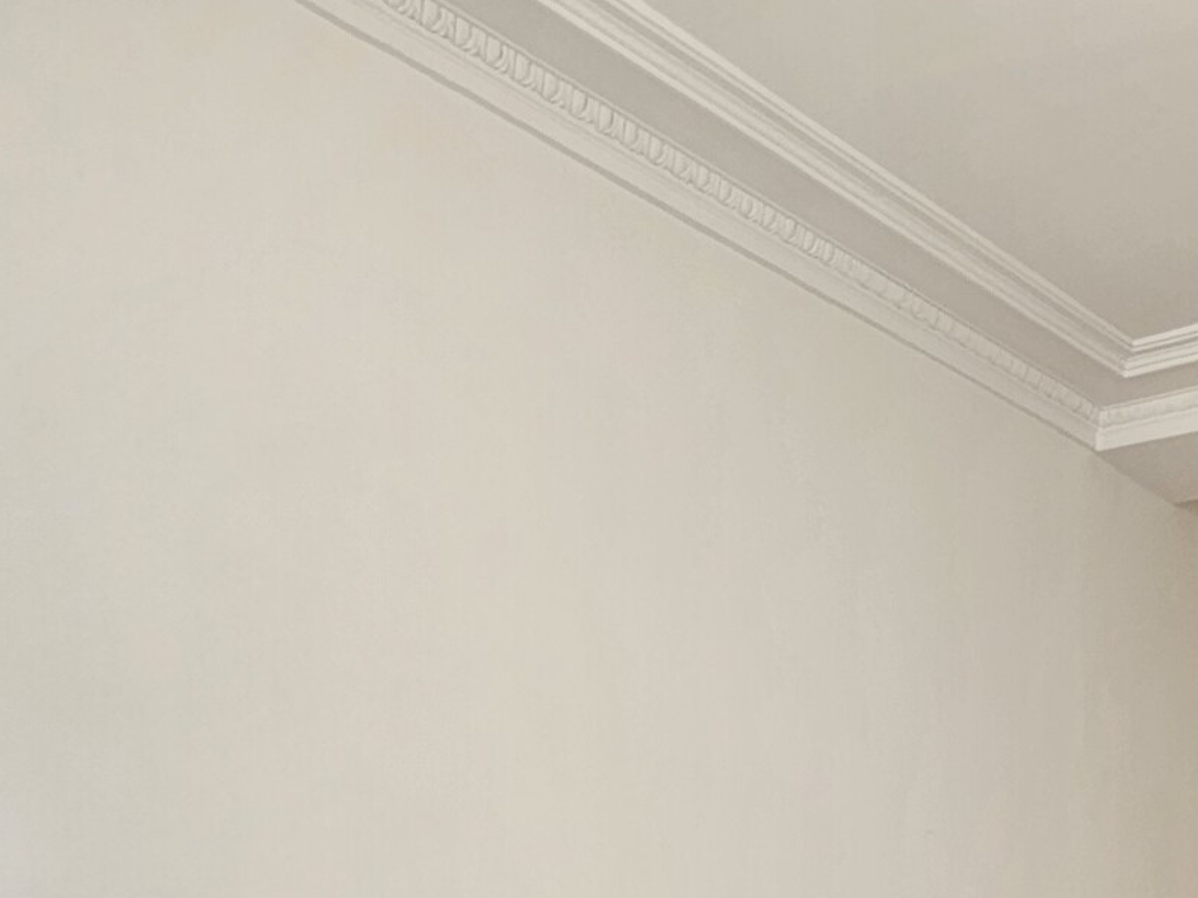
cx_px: 1021
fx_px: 1454
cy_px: 1421
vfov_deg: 24.6
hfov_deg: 42.0
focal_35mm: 42
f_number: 2.2
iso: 125
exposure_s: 1/50
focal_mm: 2.2
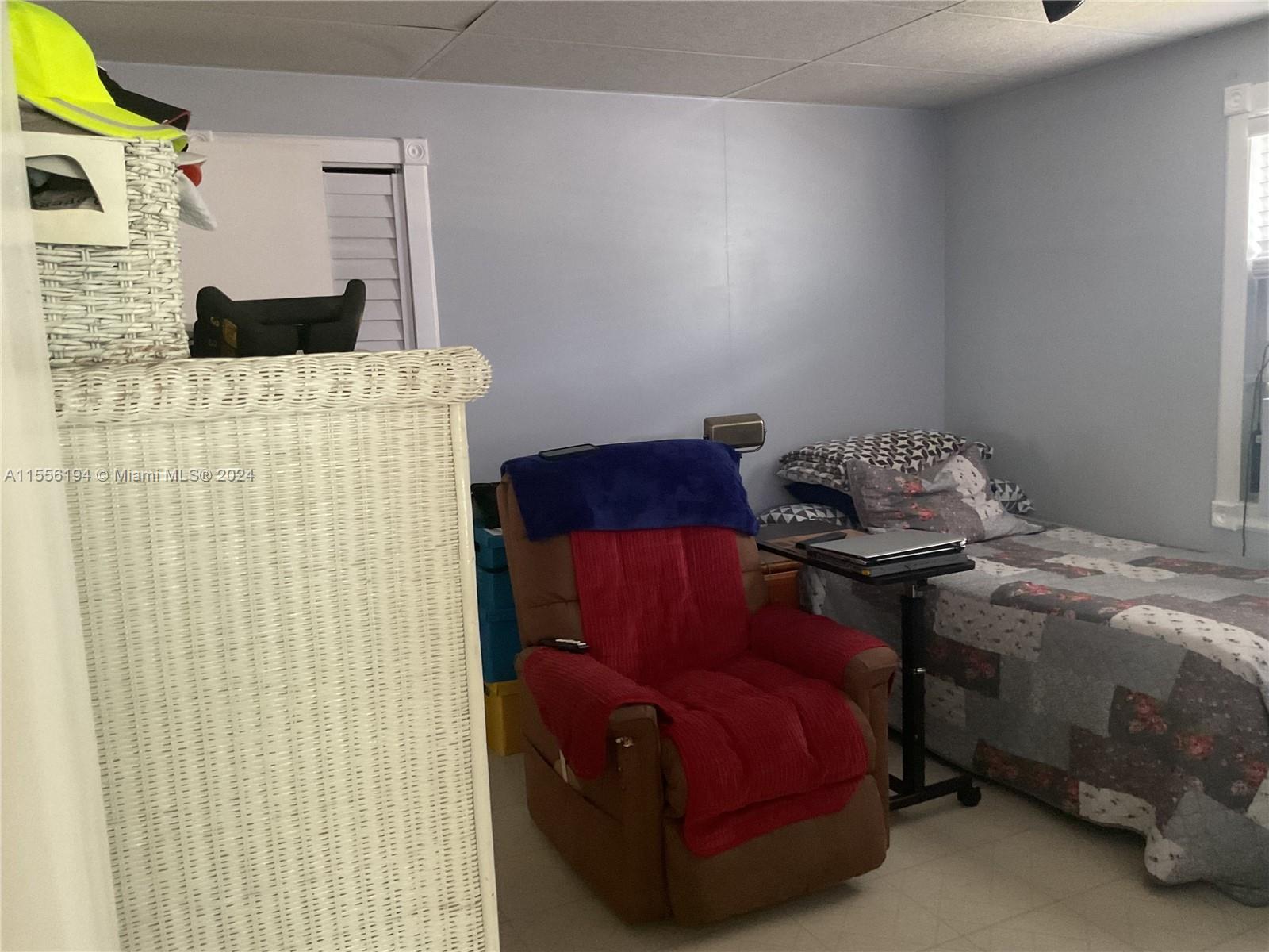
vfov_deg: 48.2
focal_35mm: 29
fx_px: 1063
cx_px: 634
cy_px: 476
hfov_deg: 61.7
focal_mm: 3
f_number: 1.8
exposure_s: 1/30
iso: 320
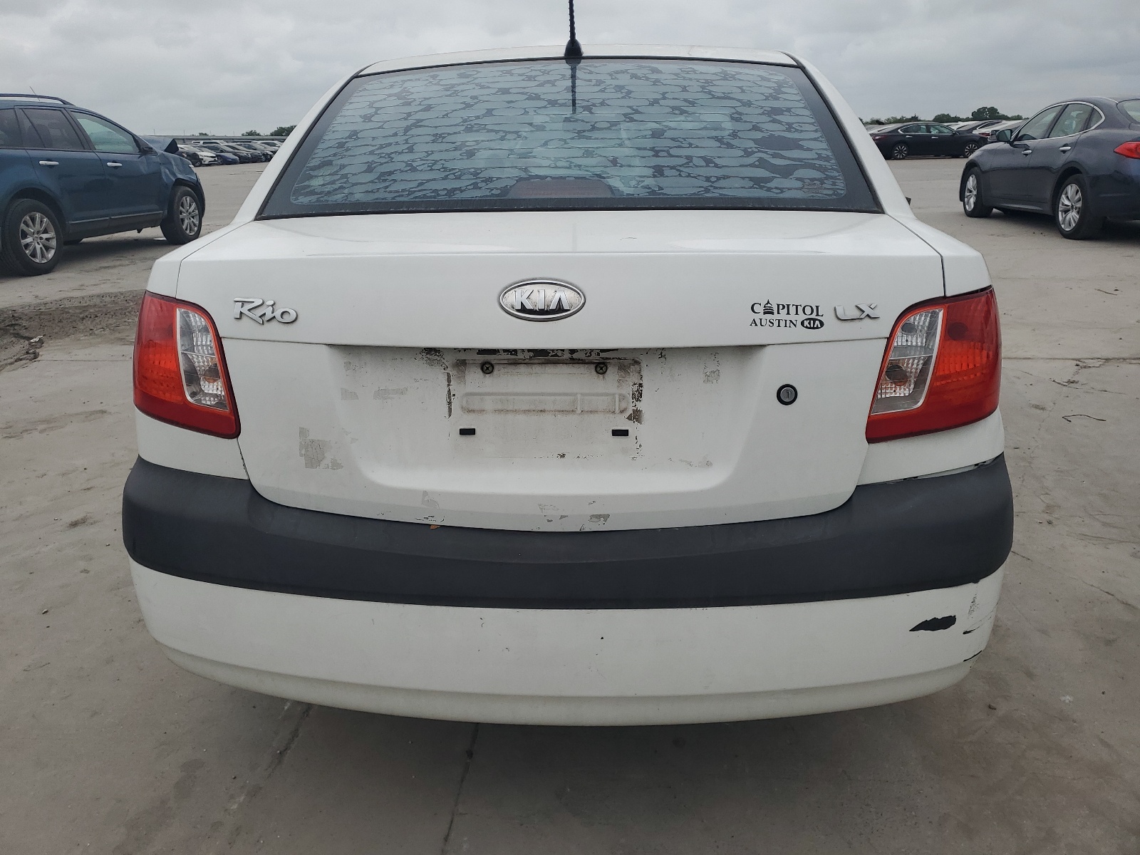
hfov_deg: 67.3
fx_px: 856
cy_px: 428
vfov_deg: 53.1
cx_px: 570
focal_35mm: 26
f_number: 1.5
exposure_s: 1/3333
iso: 50
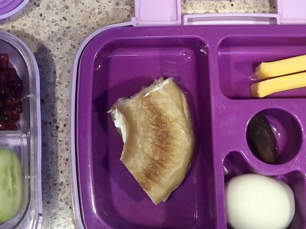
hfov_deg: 16.8
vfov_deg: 12.7
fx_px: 1025
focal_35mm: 116
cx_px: 59
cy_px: 21
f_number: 2.4
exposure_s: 1/30
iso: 160
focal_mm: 6
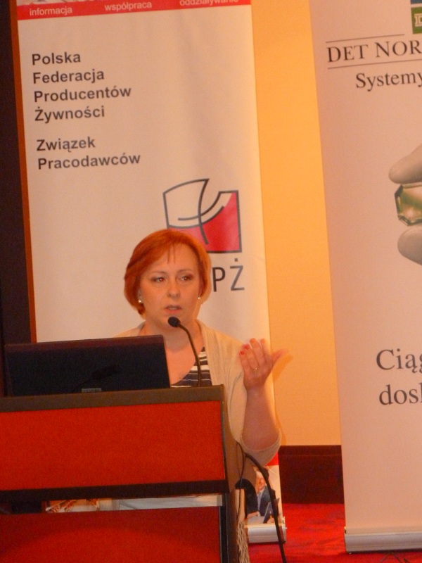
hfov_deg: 10.8
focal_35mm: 137
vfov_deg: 14.4
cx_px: 211
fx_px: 2227
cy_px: 282
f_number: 4.5
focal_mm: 22.5
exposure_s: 1/15
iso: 800
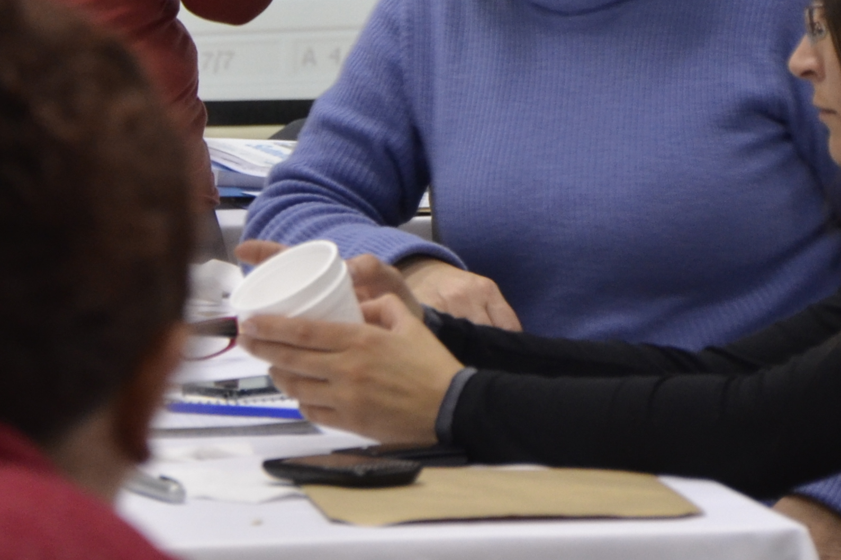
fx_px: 11388
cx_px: 495
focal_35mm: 488
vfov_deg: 2.8
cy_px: -275
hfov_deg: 4.2
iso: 640
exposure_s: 1/30
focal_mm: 105
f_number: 5.6
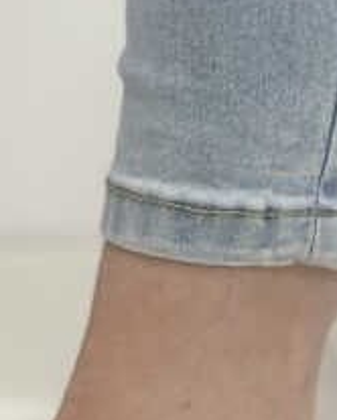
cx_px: -28
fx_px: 2253
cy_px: 398
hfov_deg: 8.5
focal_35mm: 181
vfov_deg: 10.6
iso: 125
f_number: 1.78
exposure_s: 1/100
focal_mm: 6.86
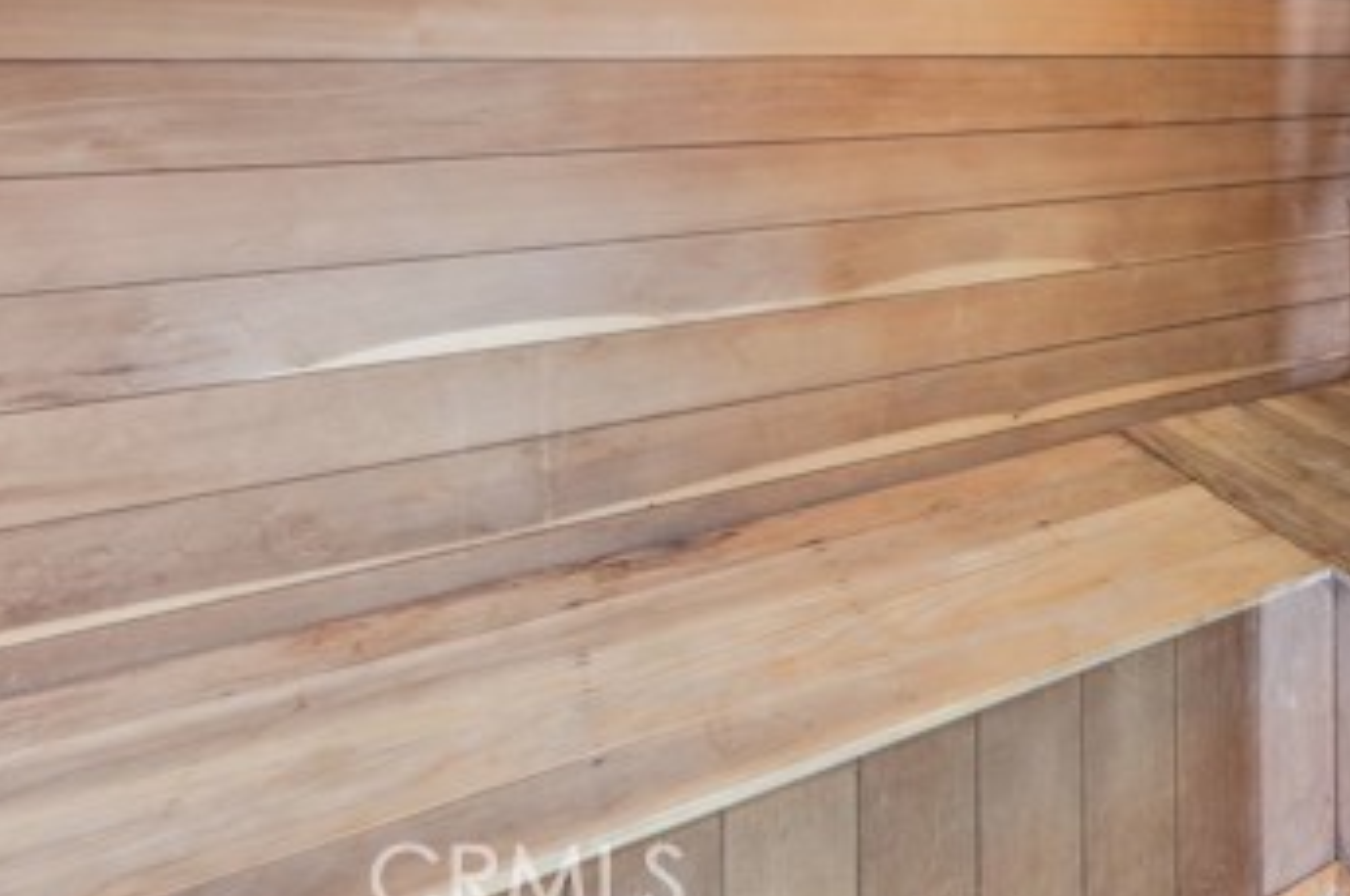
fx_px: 974
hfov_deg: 60.7
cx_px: 1170
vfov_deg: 45.2
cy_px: 102
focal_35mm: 26
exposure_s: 4
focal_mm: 14
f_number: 9
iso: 100
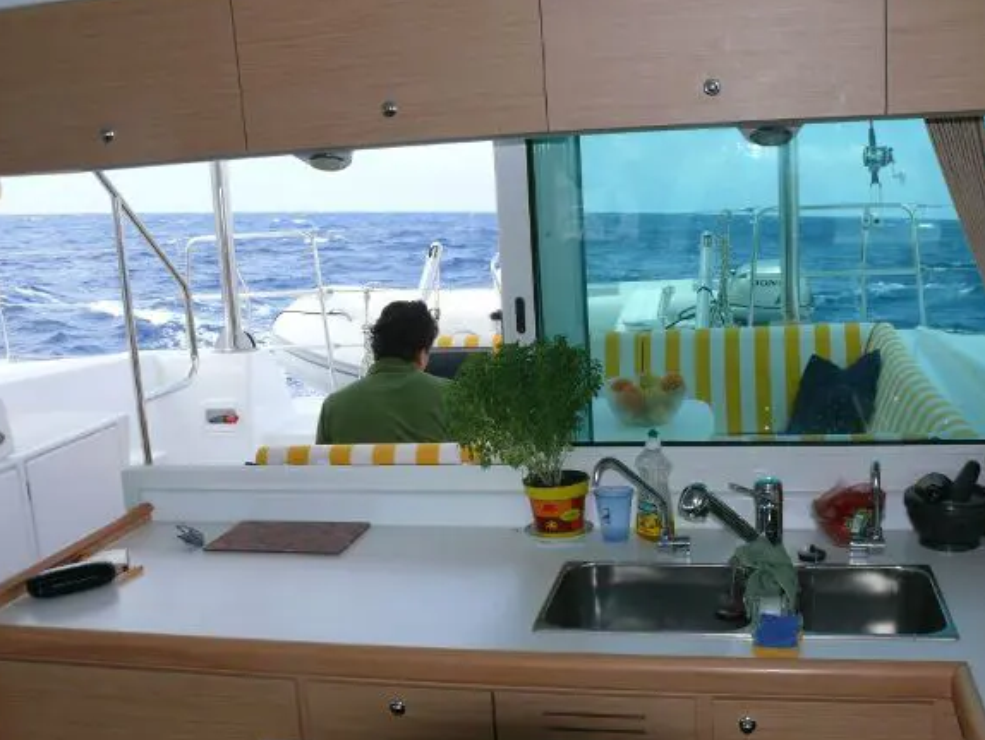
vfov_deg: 36.8
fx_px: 1110
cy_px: 390
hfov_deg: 47.8
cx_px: 517
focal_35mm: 39
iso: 100
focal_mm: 7.4
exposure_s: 1/250
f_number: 5
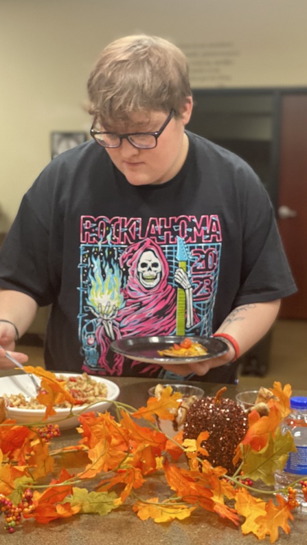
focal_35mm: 57
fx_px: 825
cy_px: 272
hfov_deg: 21.1
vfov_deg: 36.6
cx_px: 150
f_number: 2
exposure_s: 1/40
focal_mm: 6
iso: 320
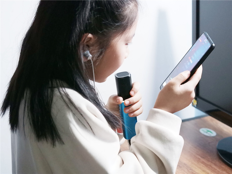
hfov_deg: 22.8
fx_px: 576
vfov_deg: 17.2
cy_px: 87
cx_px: 116
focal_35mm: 86
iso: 3200
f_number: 3.5
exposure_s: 1/60
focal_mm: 43
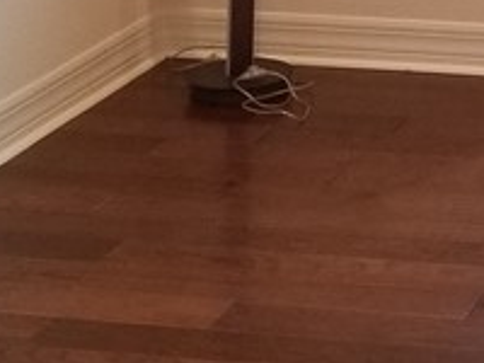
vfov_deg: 10.1
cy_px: -424
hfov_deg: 13.2
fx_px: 1860
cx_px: 898
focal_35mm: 133
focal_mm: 4.25
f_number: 1.7
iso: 125
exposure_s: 1/60
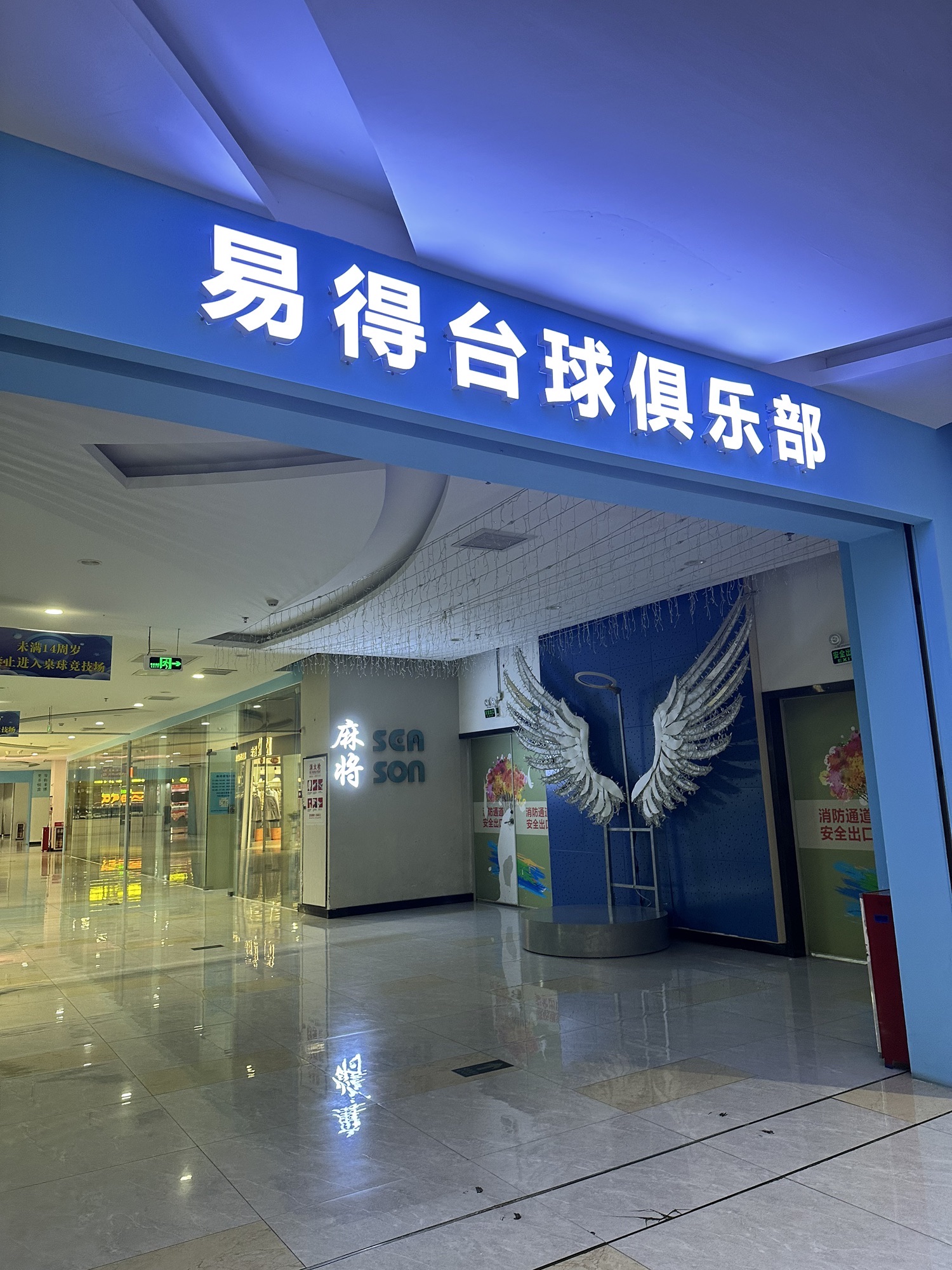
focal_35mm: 24
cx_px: 476
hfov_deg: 56.8
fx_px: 880
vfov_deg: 71.6
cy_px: 635
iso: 160
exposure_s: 1/100
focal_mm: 6.86
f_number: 1.78
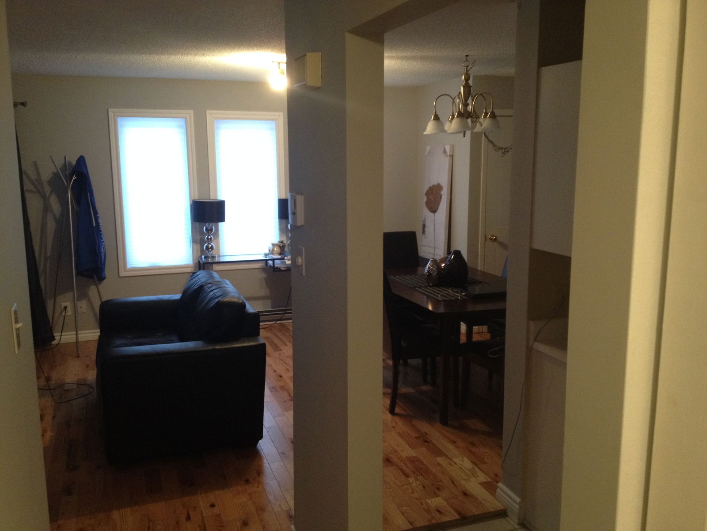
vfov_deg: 40.7
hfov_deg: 52.6
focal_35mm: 35
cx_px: 354
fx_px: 715
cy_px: 266
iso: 200
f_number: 2.4
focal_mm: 4.28
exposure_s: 1/20
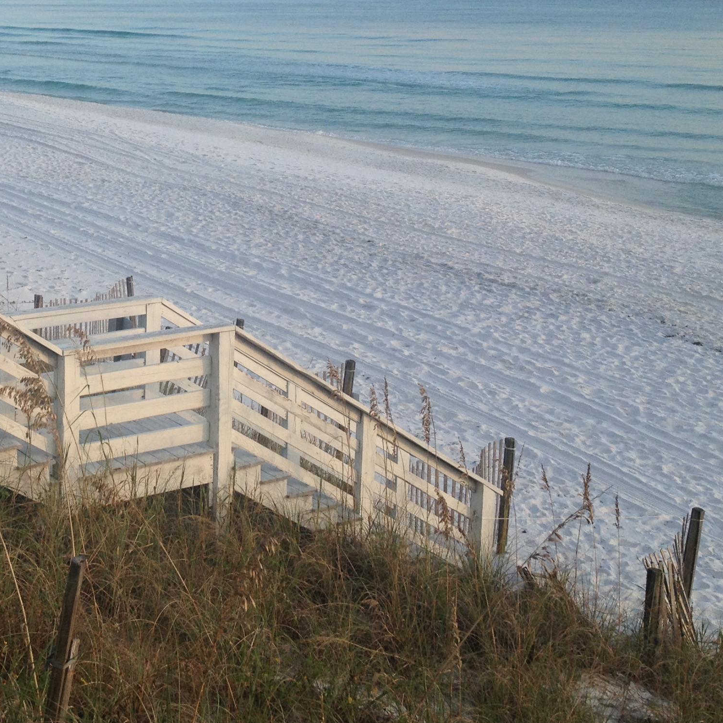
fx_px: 1465
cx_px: 81
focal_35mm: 62
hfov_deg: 26.8
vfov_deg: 27.4
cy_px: 192
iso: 50
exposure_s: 1/464
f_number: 2.4
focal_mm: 4.28
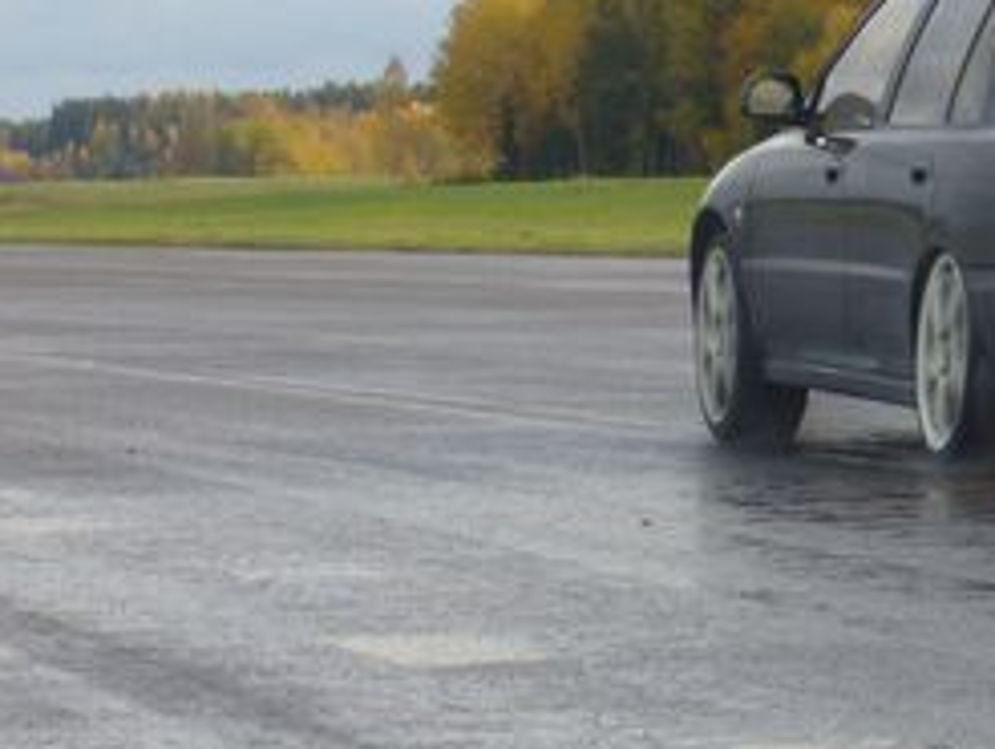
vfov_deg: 5.4
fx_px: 7855
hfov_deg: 7.2
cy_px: 130
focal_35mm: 273
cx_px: 1064
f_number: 5
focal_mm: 17.4
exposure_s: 1/125
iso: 80
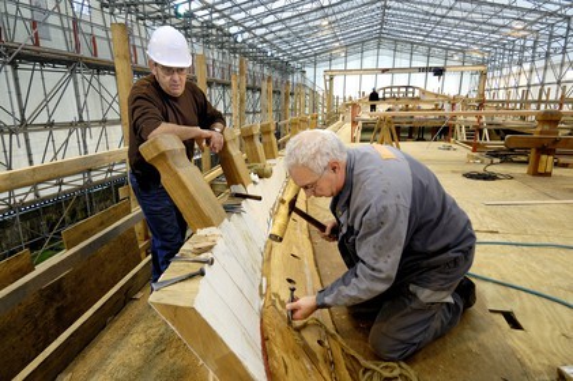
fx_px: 334
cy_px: 190
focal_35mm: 21
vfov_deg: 59.4
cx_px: 286
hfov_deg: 81.2
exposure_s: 1/8
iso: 100
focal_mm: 14
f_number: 5
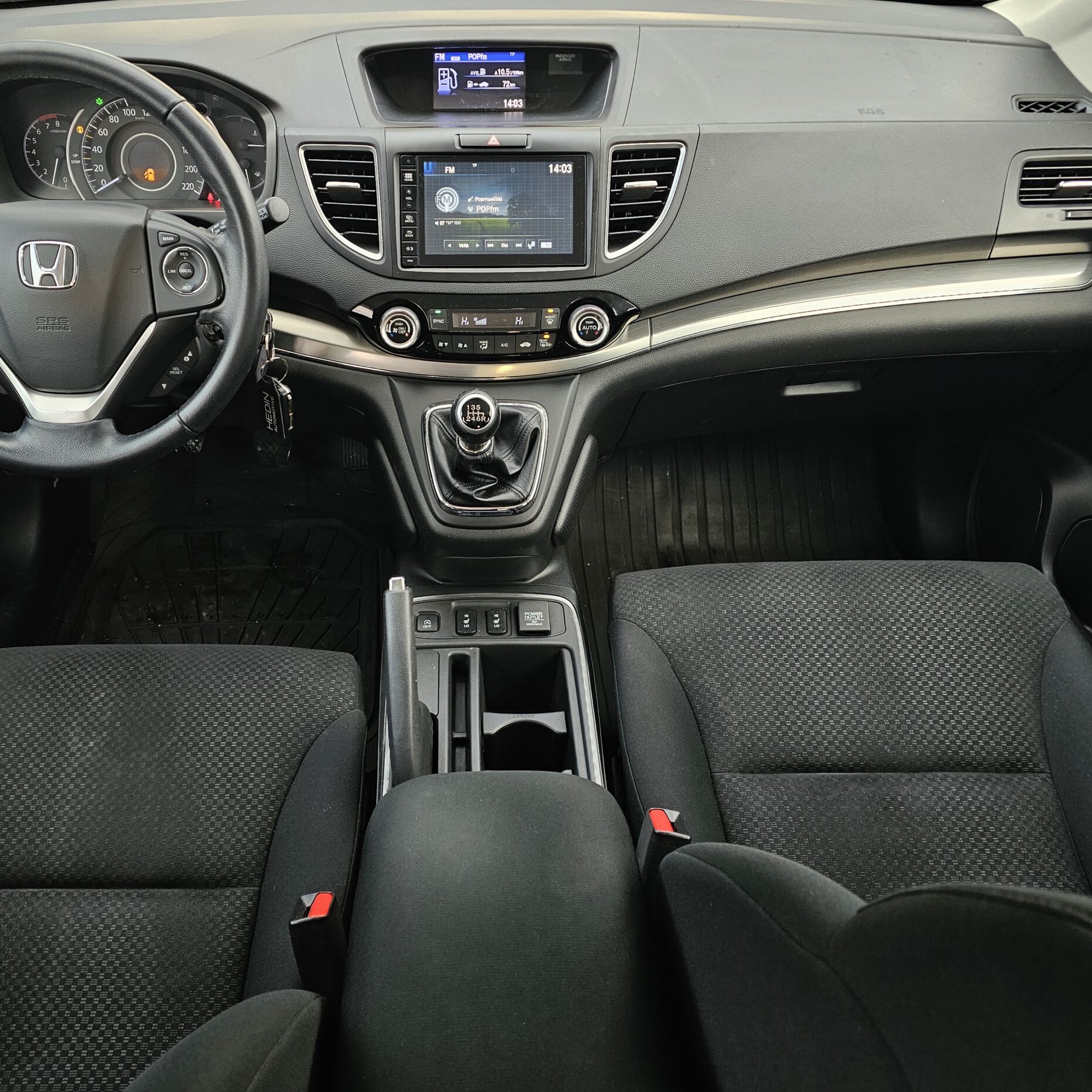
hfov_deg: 57.1
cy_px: 533
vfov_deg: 57.3
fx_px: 999
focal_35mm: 28
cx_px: 479
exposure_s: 1/100
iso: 200
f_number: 1.7
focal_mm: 6.3
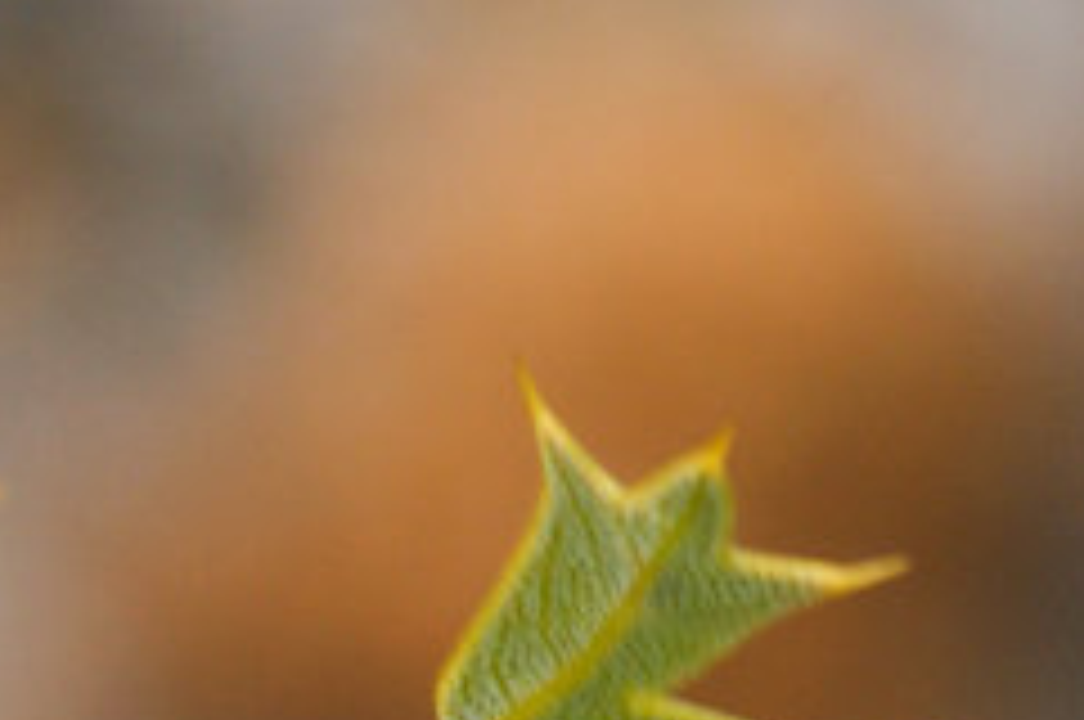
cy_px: 1780
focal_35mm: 1046
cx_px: -1012
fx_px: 31463
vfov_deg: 1.3
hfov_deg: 2.0
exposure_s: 1/125
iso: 100
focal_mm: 105
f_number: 9
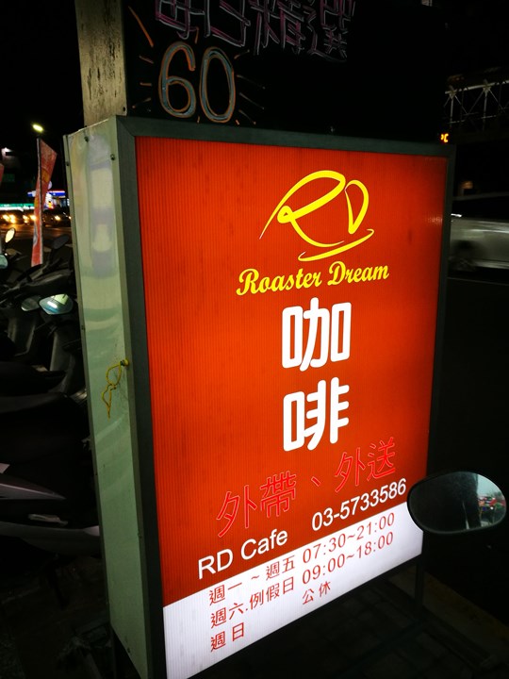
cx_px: 254
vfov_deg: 65.3
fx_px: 529
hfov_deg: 51.4
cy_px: 340
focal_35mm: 27
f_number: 2.2
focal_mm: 4.5
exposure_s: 1/30
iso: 200
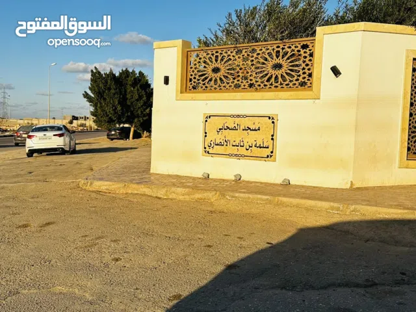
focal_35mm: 24
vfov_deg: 56.8
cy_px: 156
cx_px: 208
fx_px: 288
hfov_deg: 71.6
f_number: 1.78
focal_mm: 6.86
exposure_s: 1/5000
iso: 80
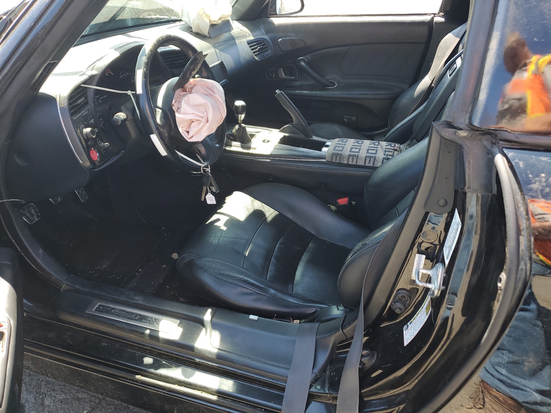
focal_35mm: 26
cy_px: 206
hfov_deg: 67.3
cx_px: 276
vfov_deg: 53.1
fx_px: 414
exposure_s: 1/256
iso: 50
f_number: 1.5
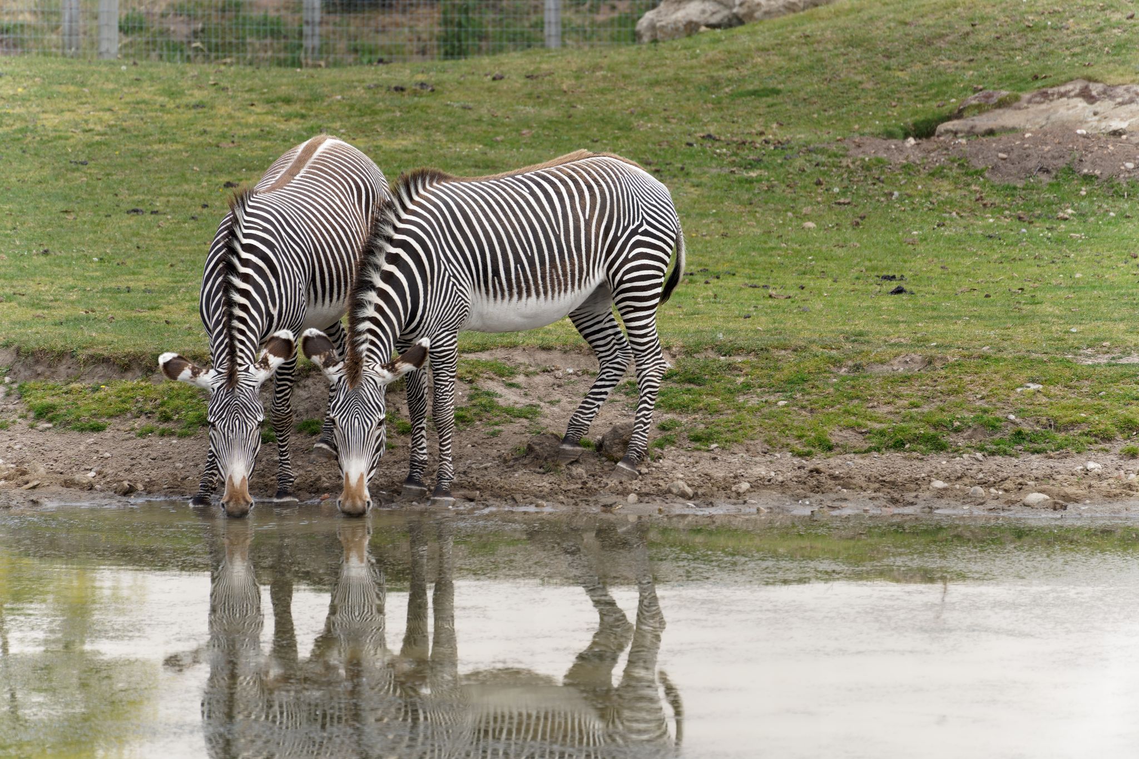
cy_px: 380
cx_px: 570
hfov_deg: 7.5
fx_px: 8699
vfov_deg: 5.0
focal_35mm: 275
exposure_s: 1/320
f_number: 6.3
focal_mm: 275
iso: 100
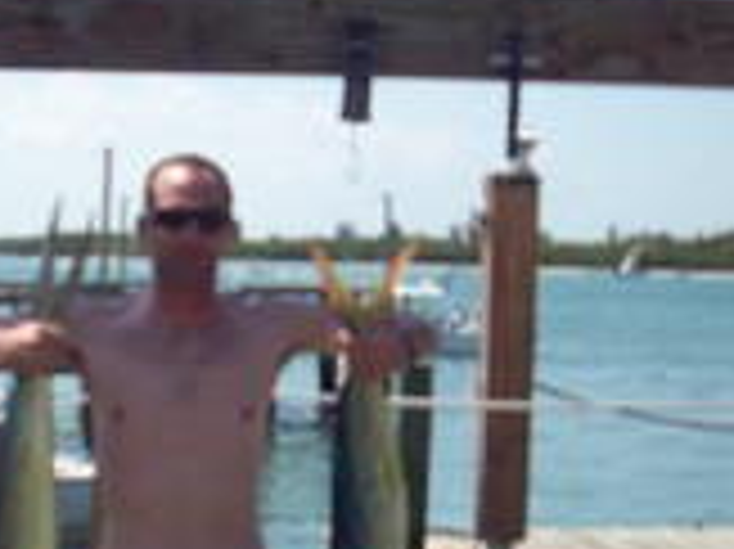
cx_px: 198
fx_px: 1928
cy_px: 320
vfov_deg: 16.2
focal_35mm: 91
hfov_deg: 21.4
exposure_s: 1/400
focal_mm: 6.2
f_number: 5.6
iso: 80
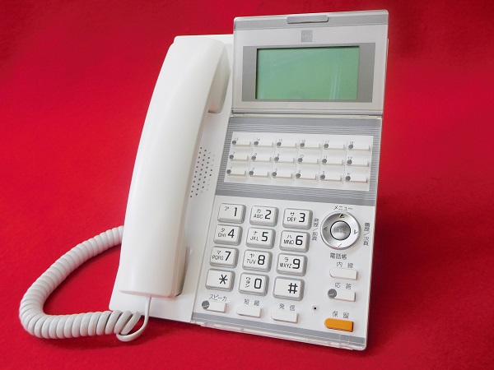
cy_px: 185
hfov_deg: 56.8
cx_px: 247
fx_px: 457
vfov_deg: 44.2
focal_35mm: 32
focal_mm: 5.7
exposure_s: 1/40
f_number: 3.6
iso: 125
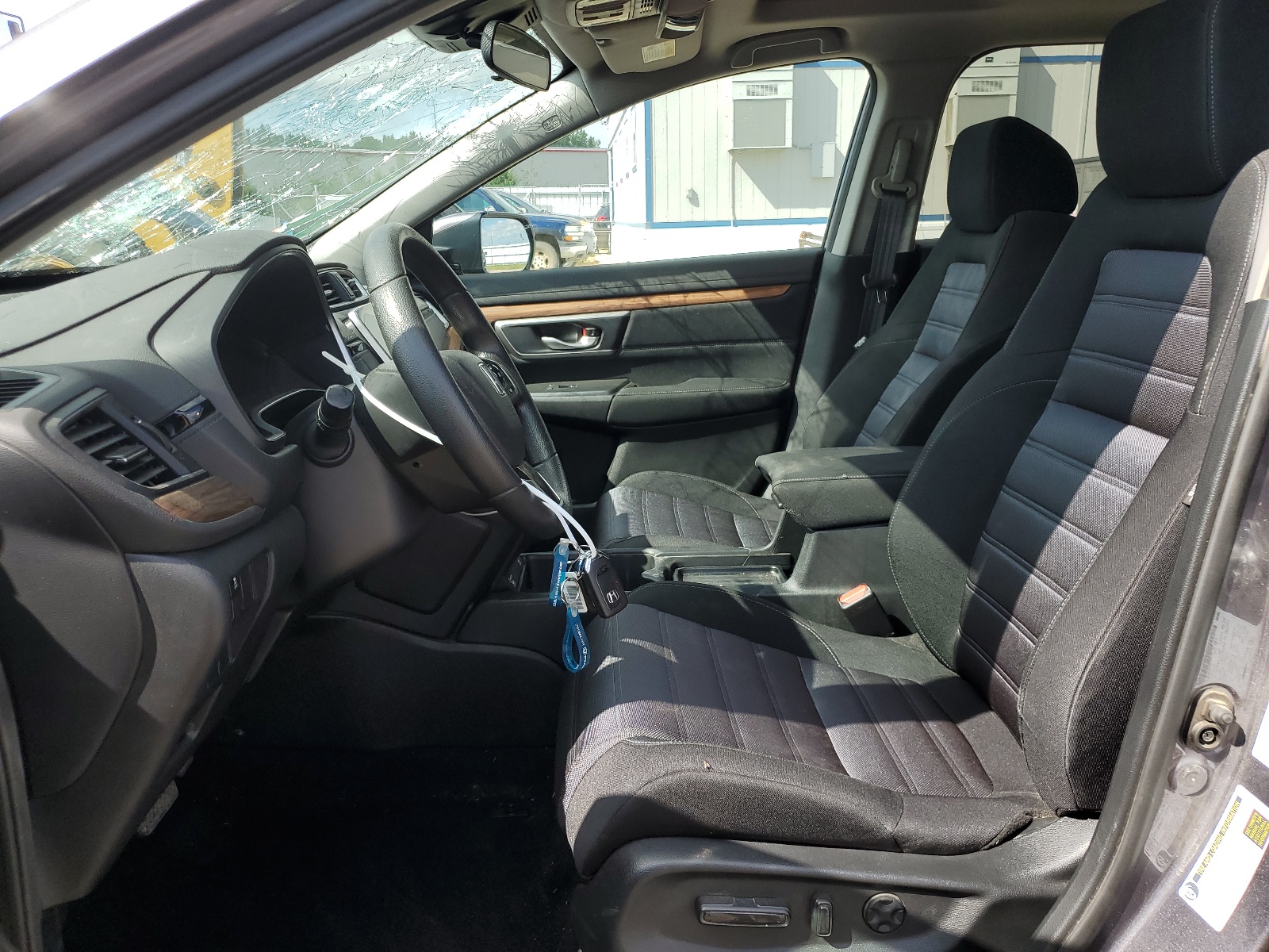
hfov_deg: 67.3
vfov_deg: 53.1
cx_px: 634
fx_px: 953
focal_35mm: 26
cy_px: 476
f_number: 1.5
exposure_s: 1/1000
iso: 50
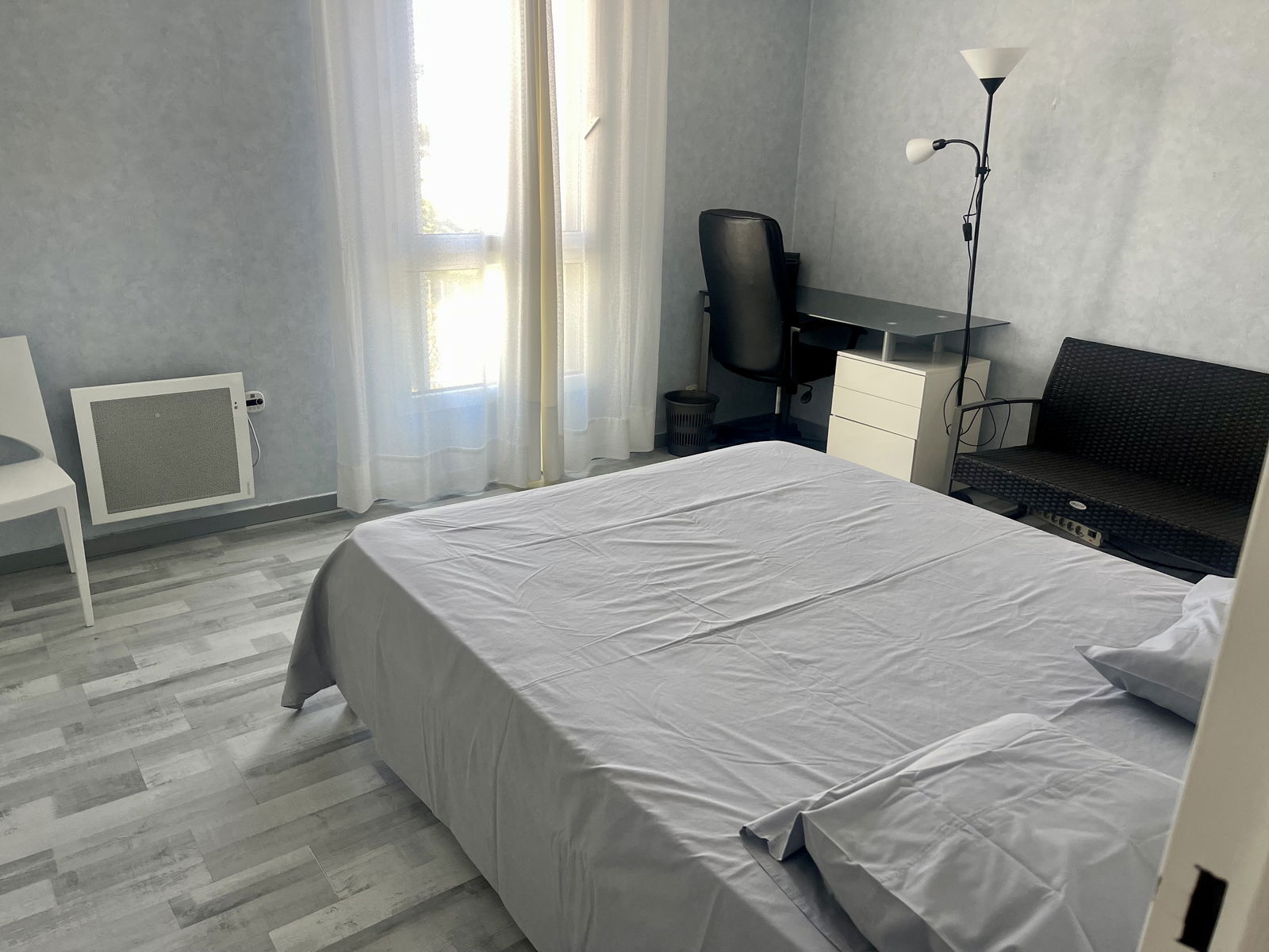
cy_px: 476
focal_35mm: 26
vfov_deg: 53.1
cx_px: 634
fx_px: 953
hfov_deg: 67.3
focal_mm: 5.1
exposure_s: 1/91
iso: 125
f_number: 1.6
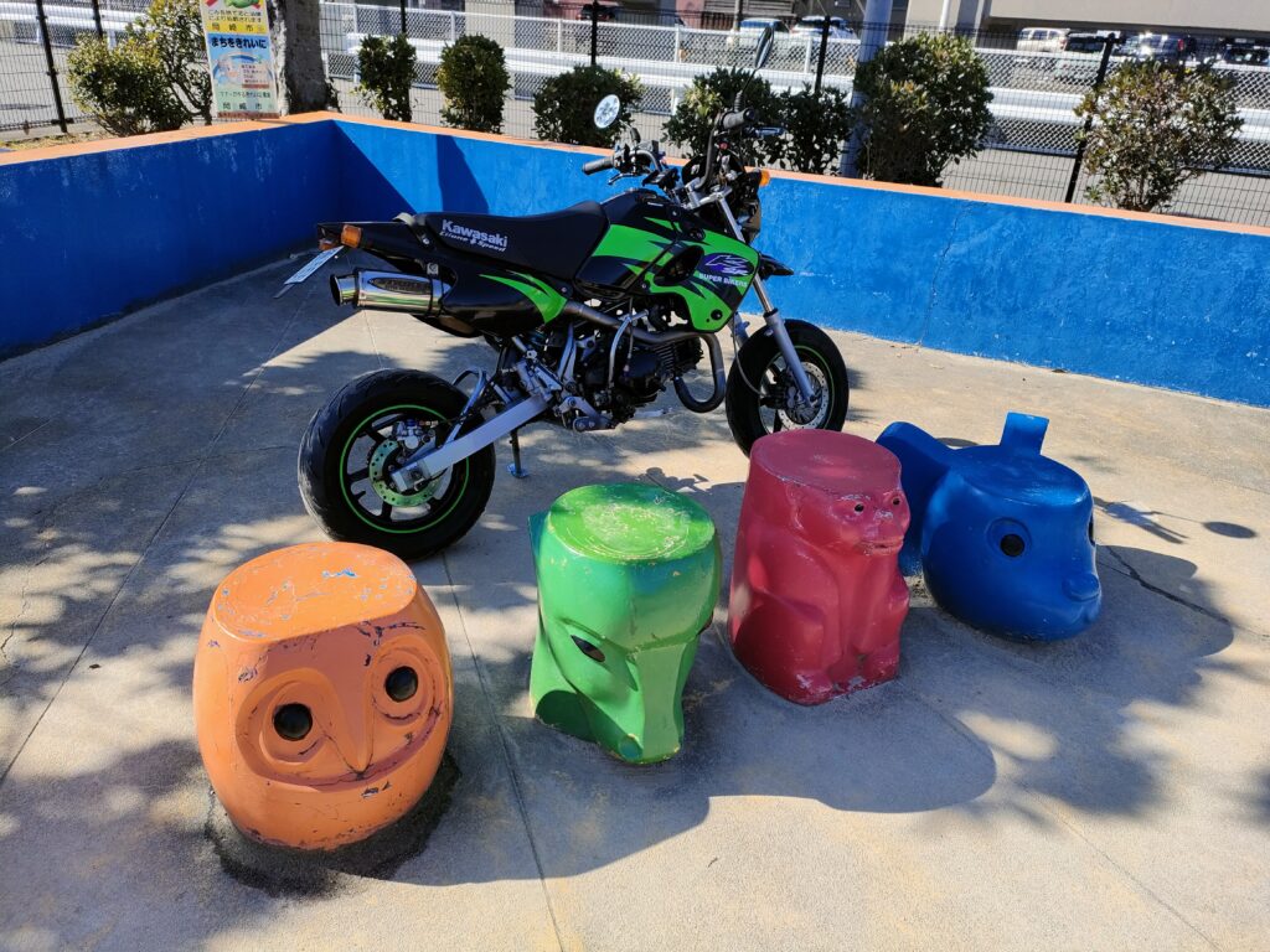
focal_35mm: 27
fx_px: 991
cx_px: 635
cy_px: 476
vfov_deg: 51.4
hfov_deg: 65.3
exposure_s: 1/1213
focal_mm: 4.73
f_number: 1.7
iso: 100
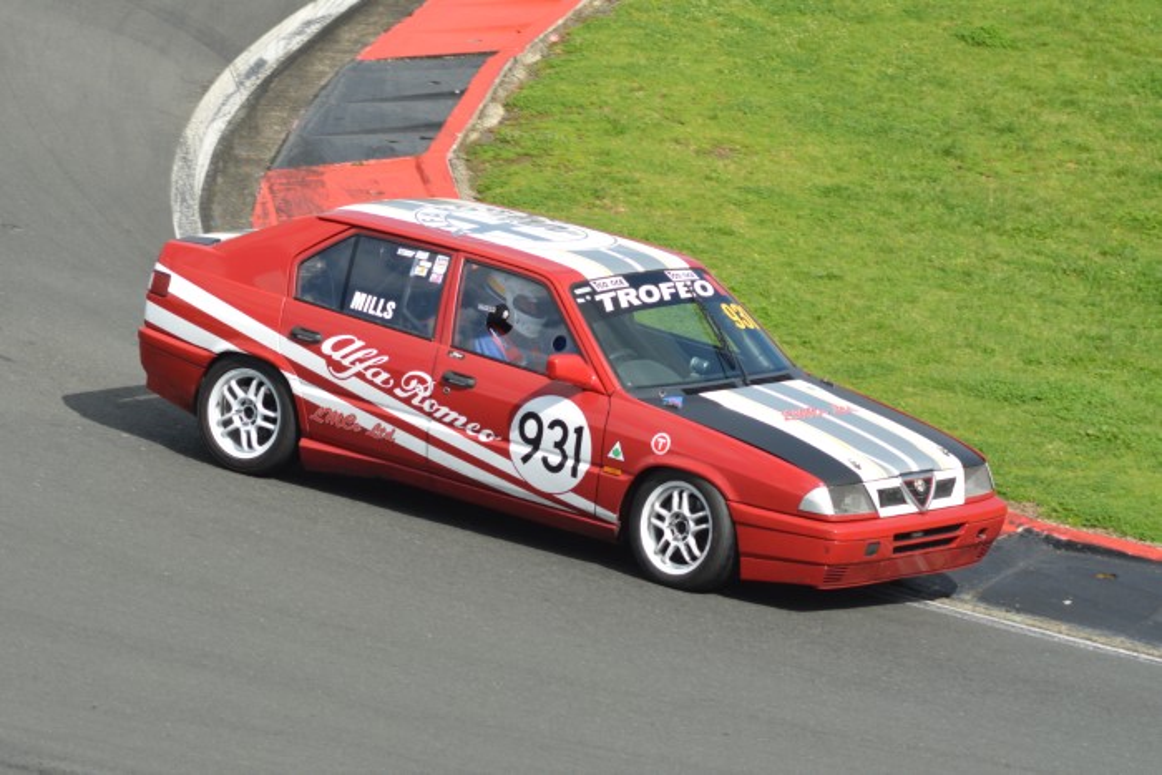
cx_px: 581
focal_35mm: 225
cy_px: 388
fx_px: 7264
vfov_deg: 6.1
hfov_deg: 9.1
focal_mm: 150
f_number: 10
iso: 400
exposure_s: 1/800
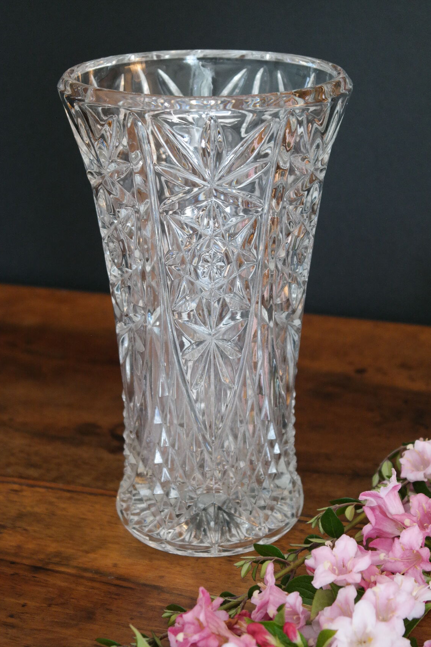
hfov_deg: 17.5
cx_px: 215
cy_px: 324
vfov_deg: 26.0
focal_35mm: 78
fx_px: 1401
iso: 1600
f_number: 5.6
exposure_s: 1/30
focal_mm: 50
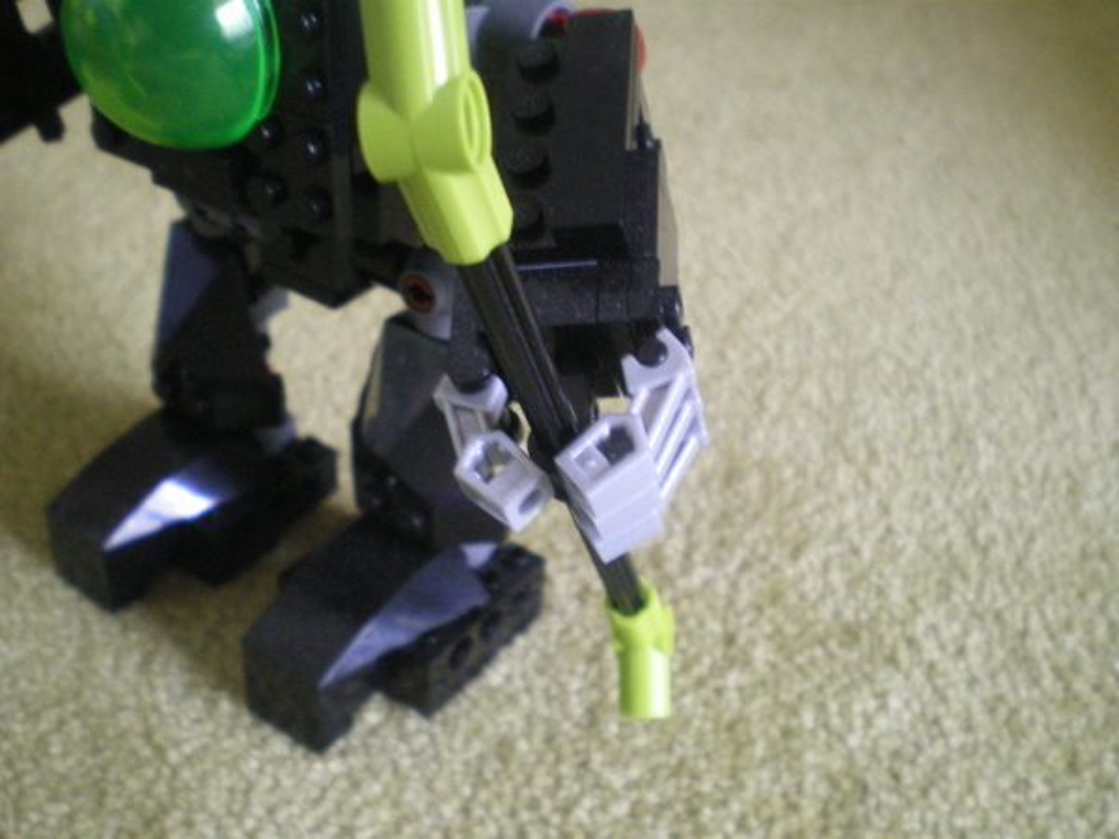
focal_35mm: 38
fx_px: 1228
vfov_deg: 37.7
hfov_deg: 49.0
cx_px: 560
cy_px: 420
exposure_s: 1/10
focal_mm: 6.3
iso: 400
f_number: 3.1
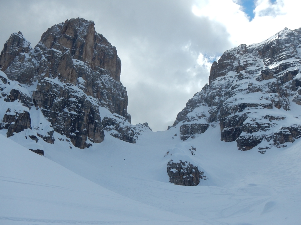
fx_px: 313
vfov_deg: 39.7
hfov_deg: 51.4
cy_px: 112
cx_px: 150
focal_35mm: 36
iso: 125
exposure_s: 1/400
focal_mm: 6.5
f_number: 7.9
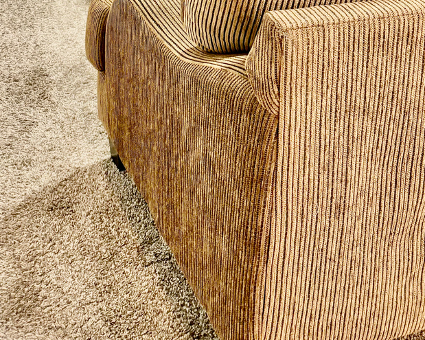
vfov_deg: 22.0
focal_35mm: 63
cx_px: 204
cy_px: -91
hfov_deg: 30.0
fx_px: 792
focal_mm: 5.96
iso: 400
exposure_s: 1/60
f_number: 1.6
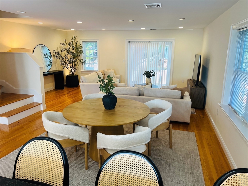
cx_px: 124
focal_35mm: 26
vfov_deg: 53.1
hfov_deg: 67.3
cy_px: 93
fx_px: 186
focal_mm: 5.7
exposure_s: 1/120
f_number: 1.5
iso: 100
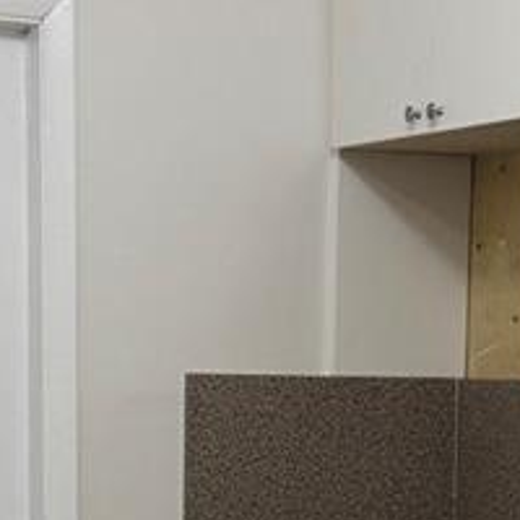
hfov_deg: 13.7
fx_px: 2158
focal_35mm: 127
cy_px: 723
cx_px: 307
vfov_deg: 13.1
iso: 160
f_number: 1.78
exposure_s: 1/213
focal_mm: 6.76
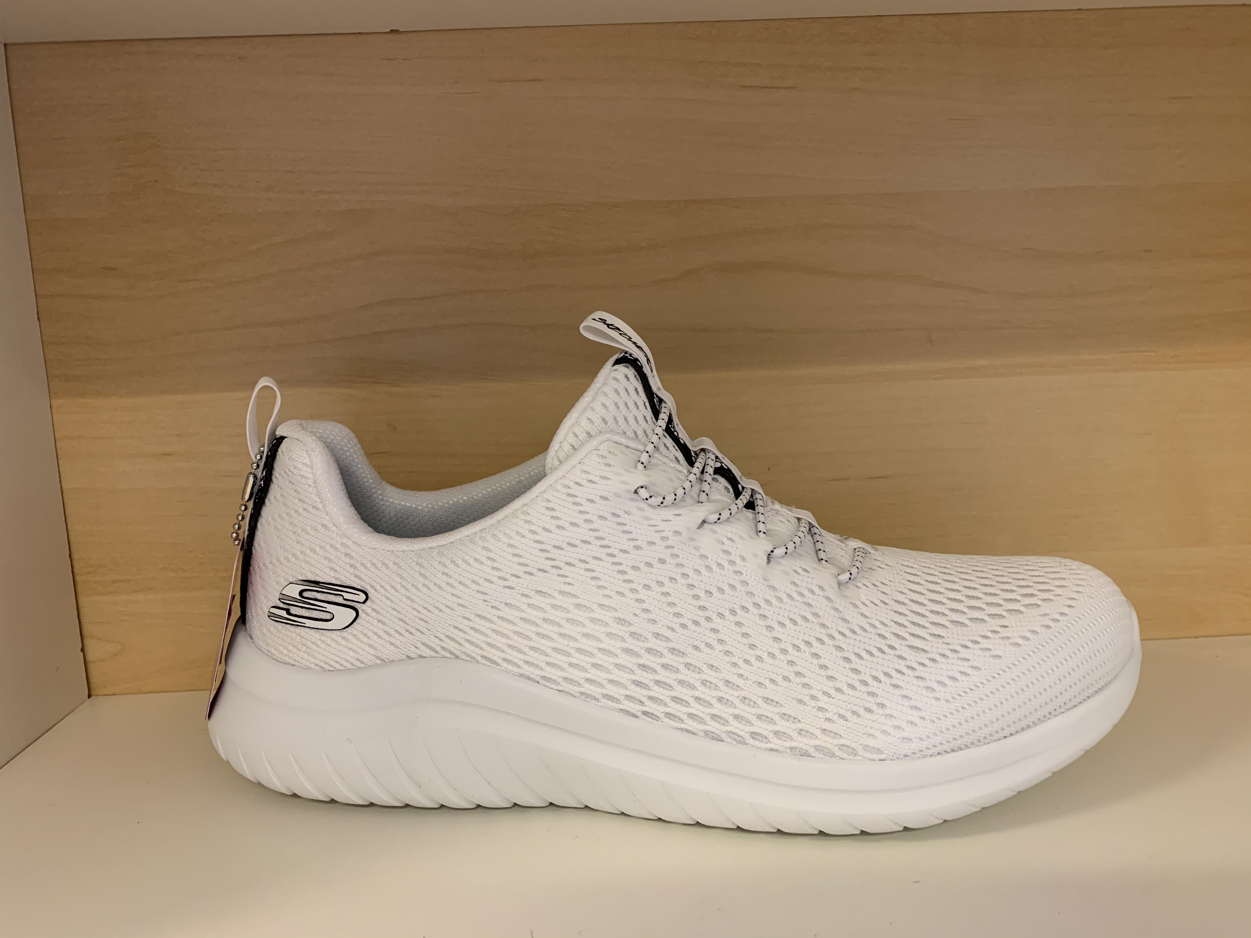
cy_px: 469
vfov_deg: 53.1
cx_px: 626
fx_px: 940
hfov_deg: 67.3
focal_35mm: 26
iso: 160
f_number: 1.8
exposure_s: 1/50
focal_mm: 4.25
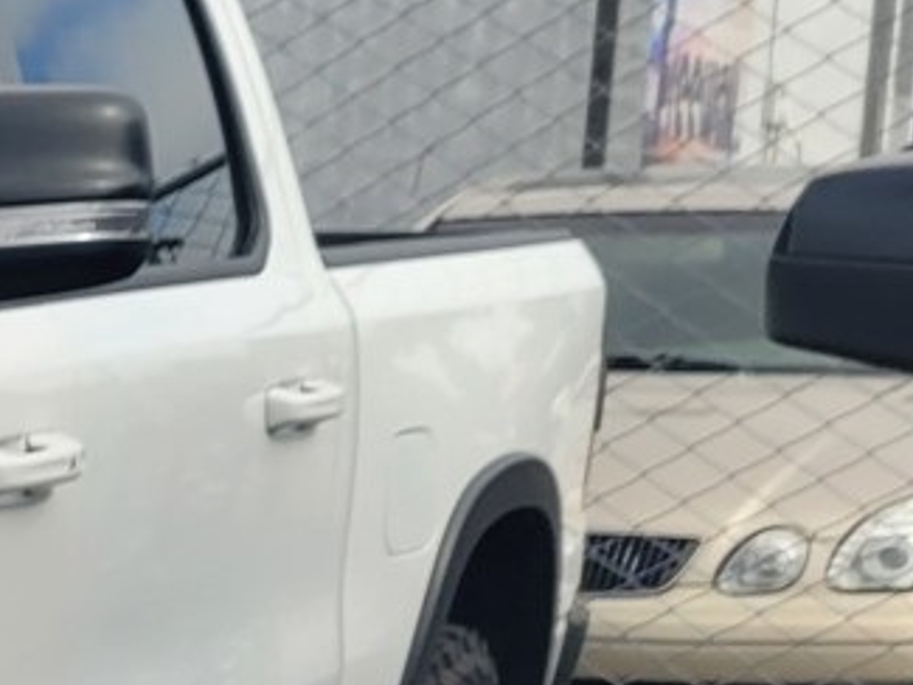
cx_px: -1242
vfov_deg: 11.1
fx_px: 3377
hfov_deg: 12.4
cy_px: 1028
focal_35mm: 128
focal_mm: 5.4
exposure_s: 1/2111
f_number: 1.8
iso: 40
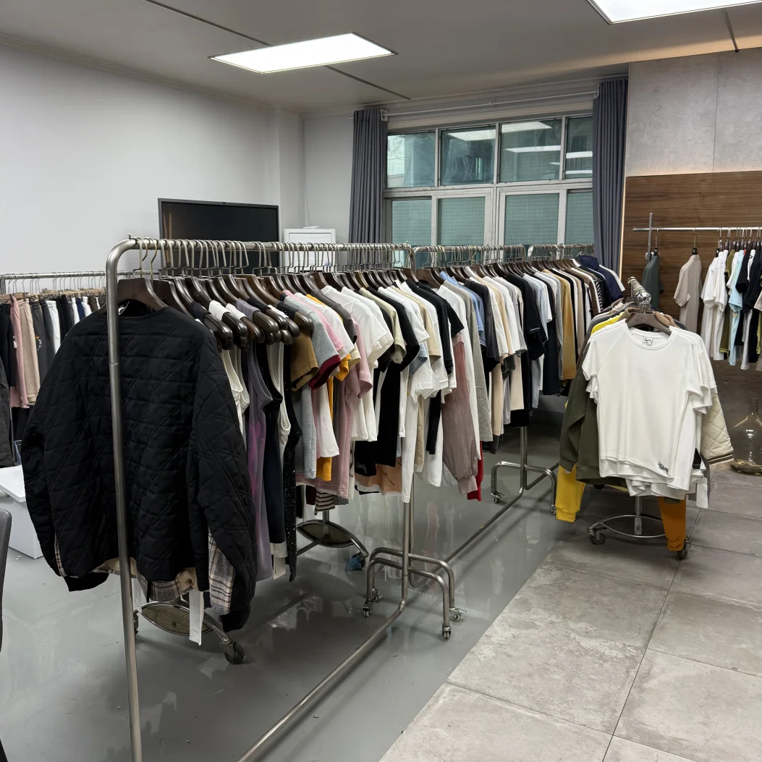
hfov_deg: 55.6
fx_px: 722
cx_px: 373
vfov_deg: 55.5
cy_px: 342
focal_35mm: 29
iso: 125
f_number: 1.78
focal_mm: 6.76
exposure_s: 1/100
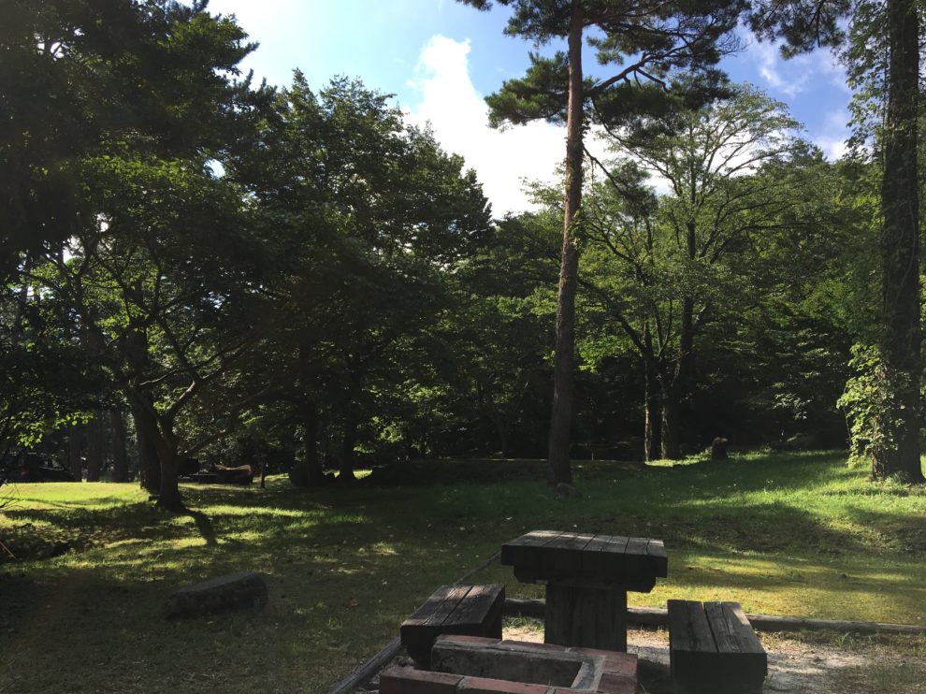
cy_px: 344
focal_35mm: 30
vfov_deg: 46.8
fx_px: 802
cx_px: 464
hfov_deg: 60.0
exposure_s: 1/884
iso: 25
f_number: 2.2
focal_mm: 4.15
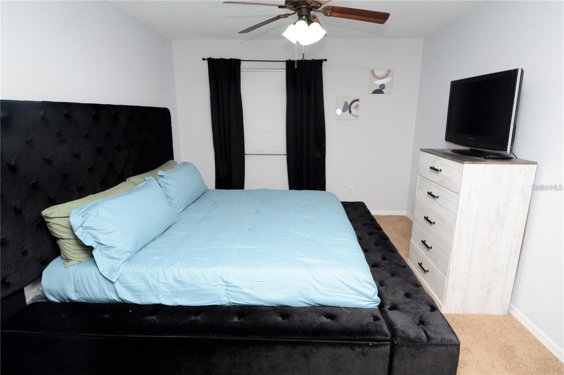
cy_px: 188
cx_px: 282
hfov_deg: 90.1
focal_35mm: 18
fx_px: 282
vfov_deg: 67.3
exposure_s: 1/80
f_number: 9
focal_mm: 12
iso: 800
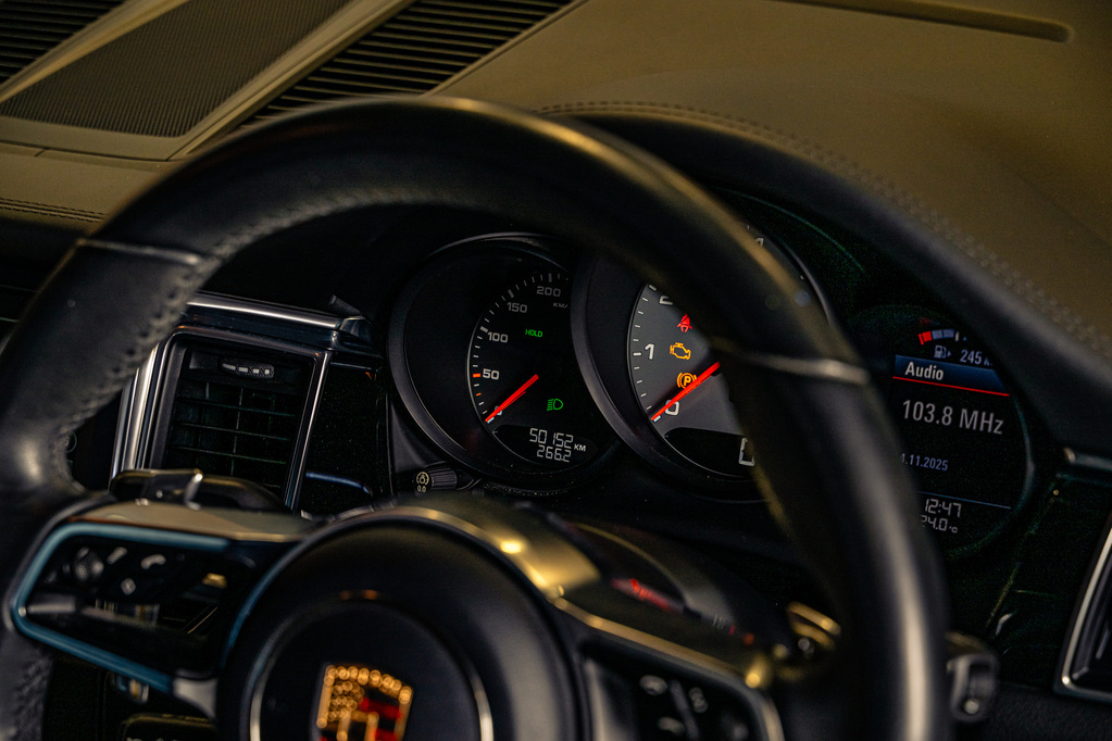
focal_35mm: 75
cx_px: 556
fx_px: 2316
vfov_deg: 18.2
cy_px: 370
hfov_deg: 27.0
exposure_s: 1/160
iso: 400
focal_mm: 75
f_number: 5
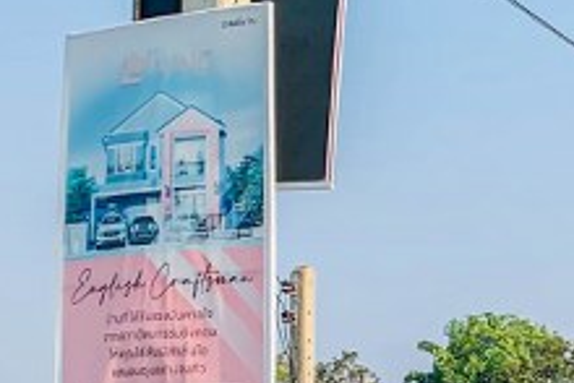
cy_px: 526
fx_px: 2010
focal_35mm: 126
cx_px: 887
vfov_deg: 10.6
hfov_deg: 15.0
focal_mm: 4.25
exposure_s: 1/8000
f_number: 1.8
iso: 25
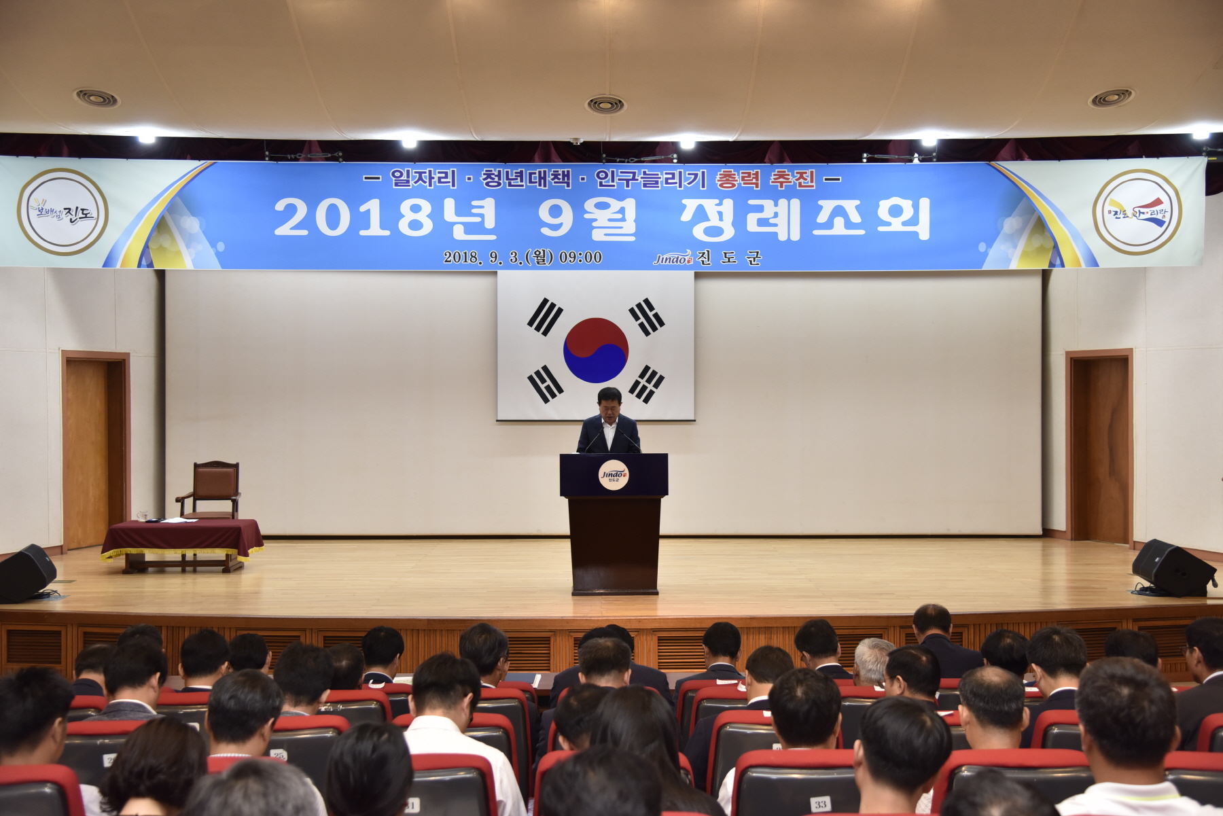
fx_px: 1359
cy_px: 408
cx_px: 612
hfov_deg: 48.4
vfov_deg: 33.4
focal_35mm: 40
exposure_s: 1/125
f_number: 4
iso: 1000
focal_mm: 40
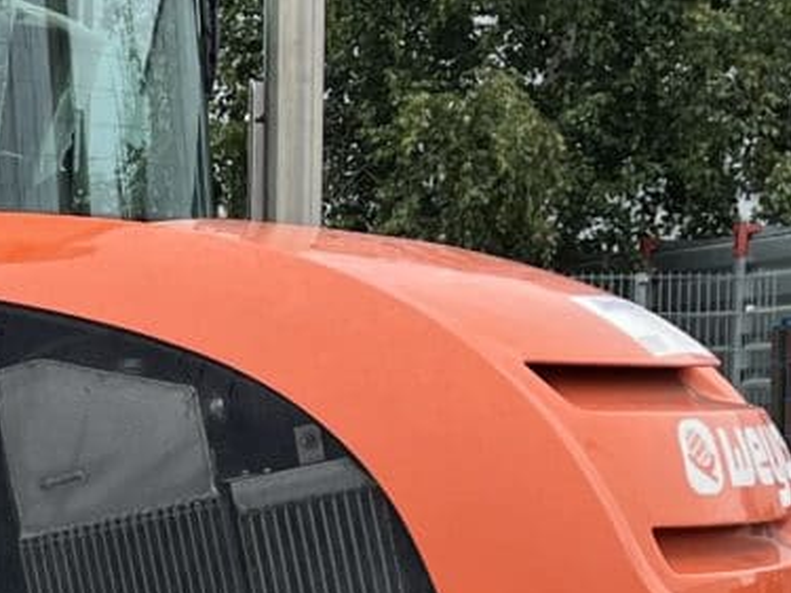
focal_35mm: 142
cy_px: 741
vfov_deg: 10.3
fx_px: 3244
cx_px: -652
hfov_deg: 12.6
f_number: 1.6
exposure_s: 1/1199
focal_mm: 5.1
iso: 50
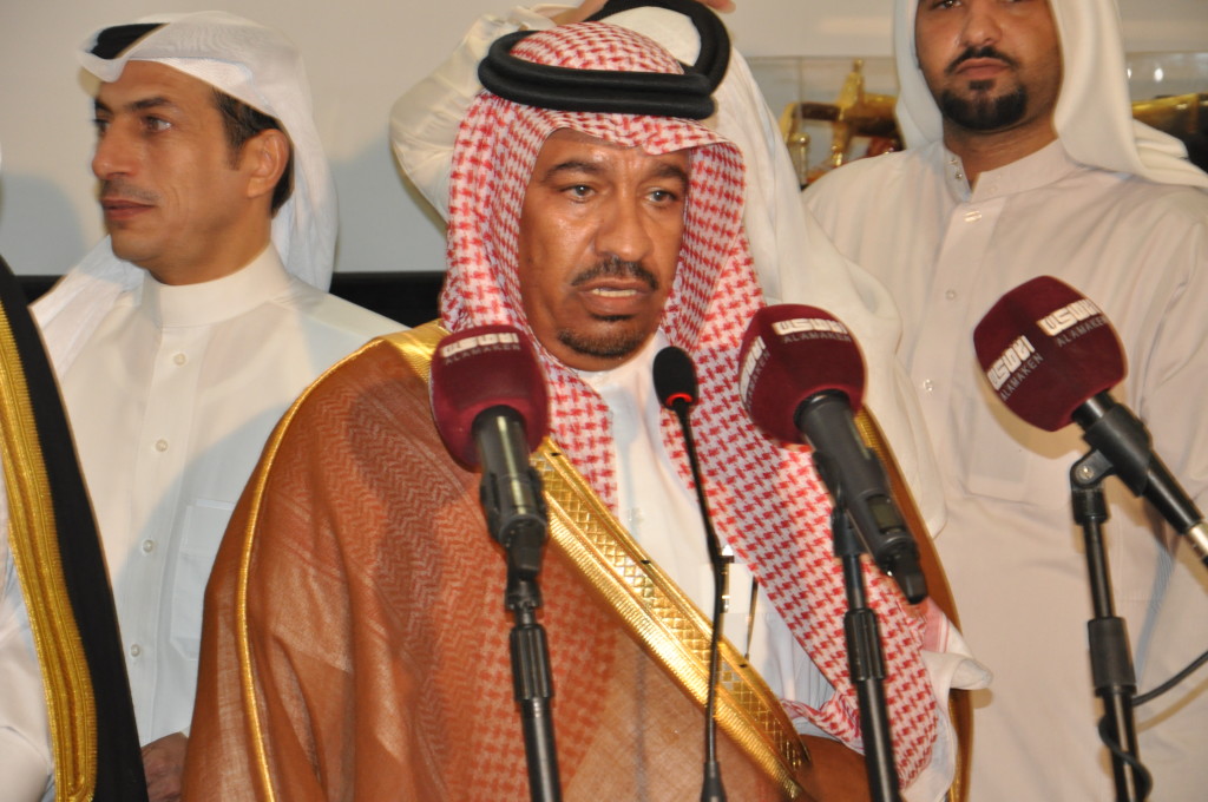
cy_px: 401
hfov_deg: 16.1
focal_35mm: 128
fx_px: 4273
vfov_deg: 10.7
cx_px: 604
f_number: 6.3
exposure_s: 1/80
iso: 1000
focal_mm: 85
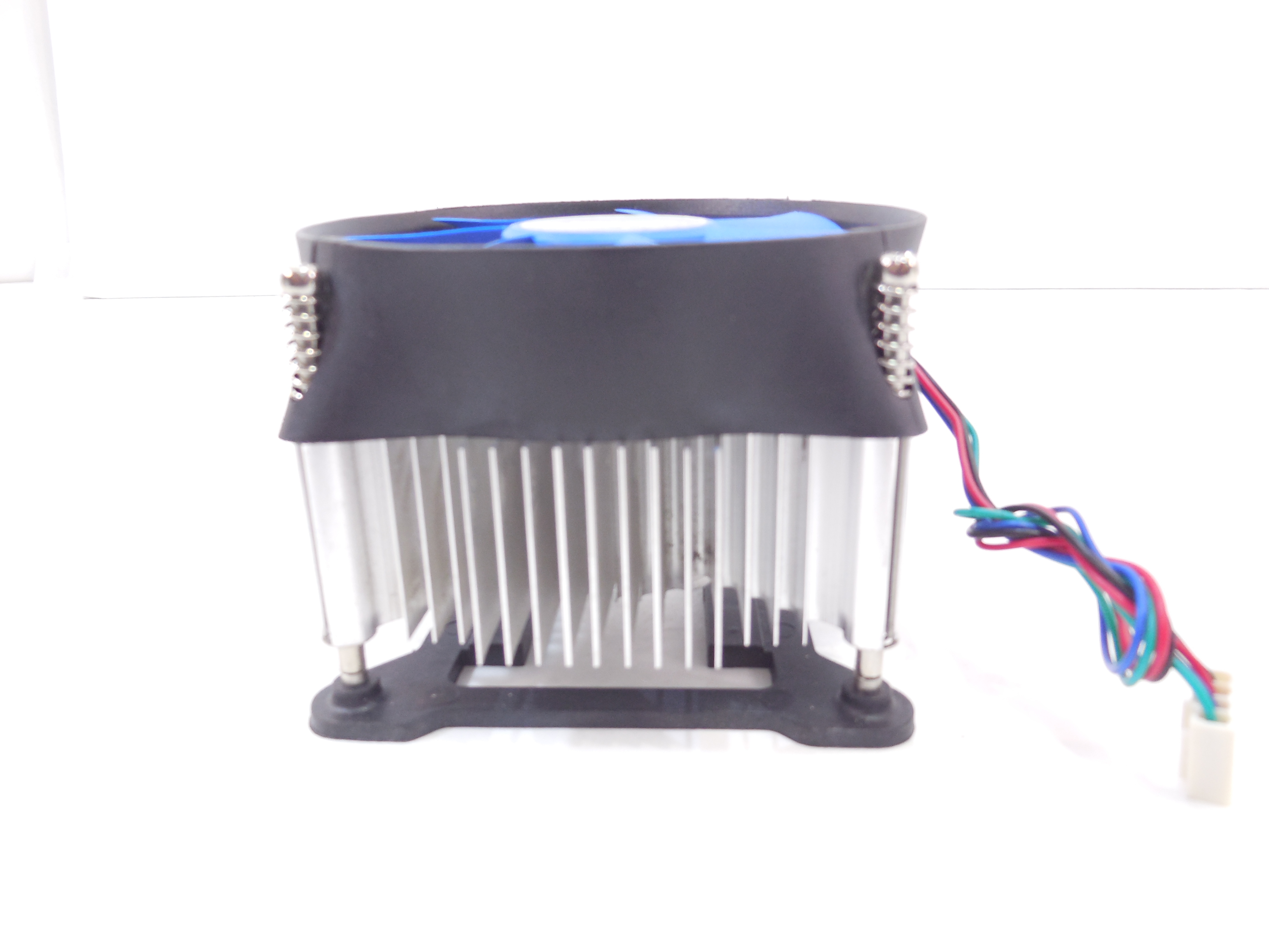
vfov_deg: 54.9
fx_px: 916
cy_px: 476
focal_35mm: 25
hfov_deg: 69.4
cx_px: 634
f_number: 3.1
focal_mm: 4.5
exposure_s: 1/30
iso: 140
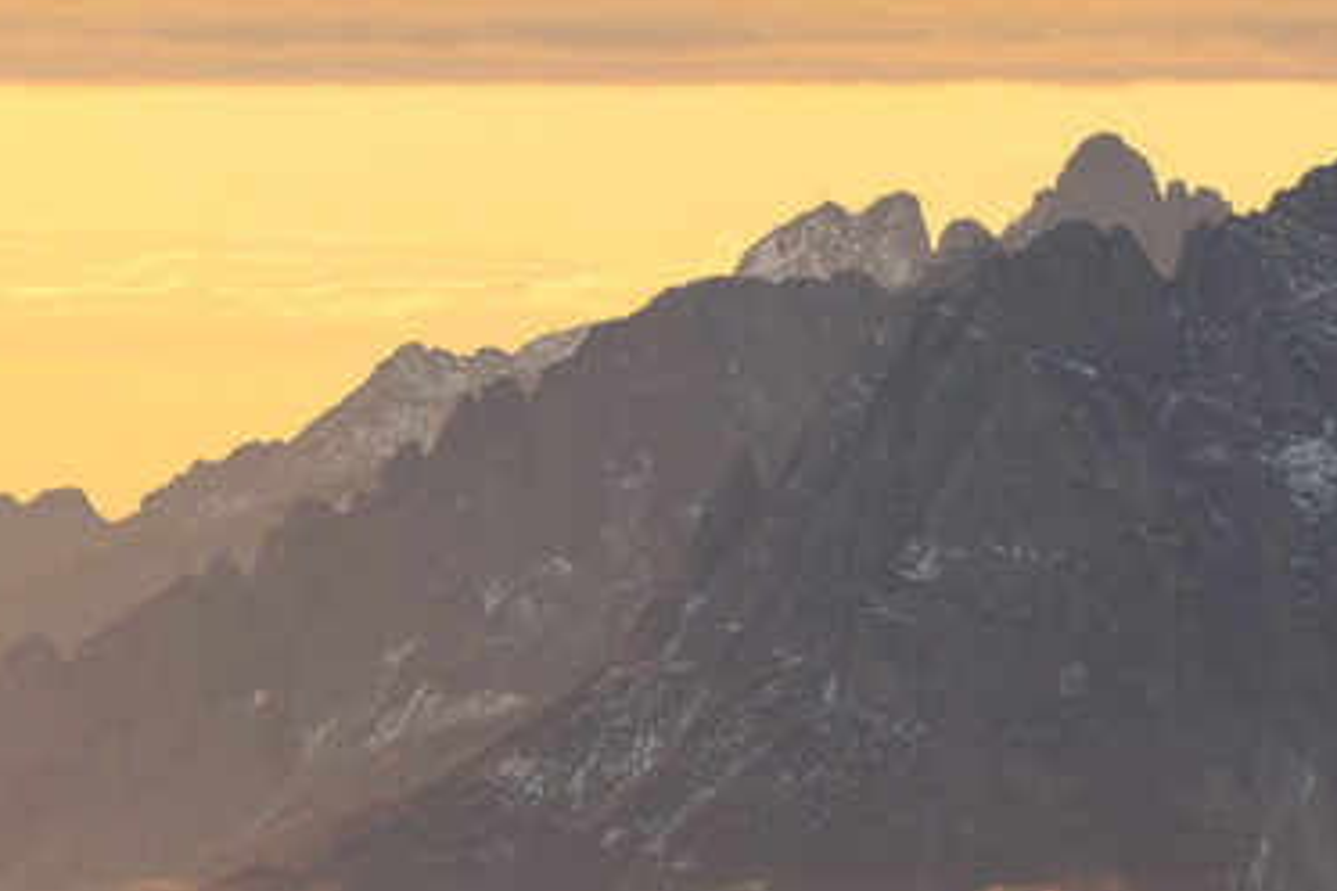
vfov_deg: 1.6
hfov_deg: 2.3
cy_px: 997
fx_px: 32717
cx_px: 1175
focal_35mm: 881
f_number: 8
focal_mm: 320
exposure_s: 1/60
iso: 125
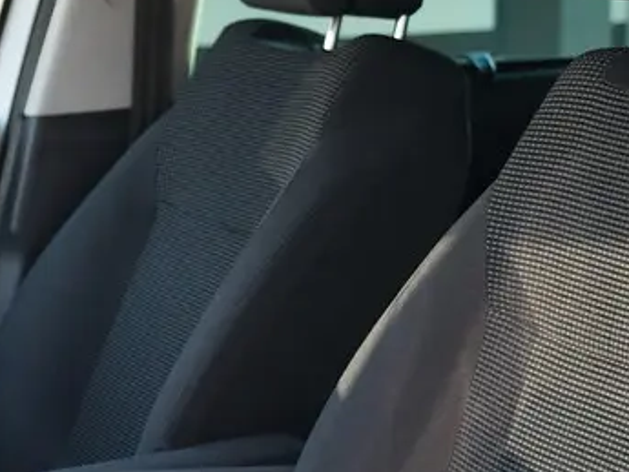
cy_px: 471
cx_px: 232
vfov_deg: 12.2
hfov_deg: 16.4
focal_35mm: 120
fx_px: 2181
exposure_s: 1/100
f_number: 3.6
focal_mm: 25.4
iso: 320
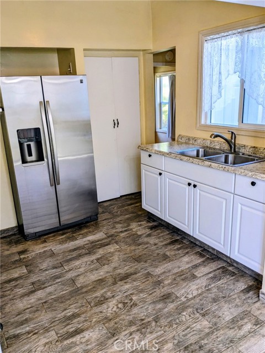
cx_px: 132
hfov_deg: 51.4
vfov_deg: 65.3
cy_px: 176
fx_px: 276
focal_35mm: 27
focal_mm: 4.38
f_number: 1.73
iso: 115
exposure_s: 1/120
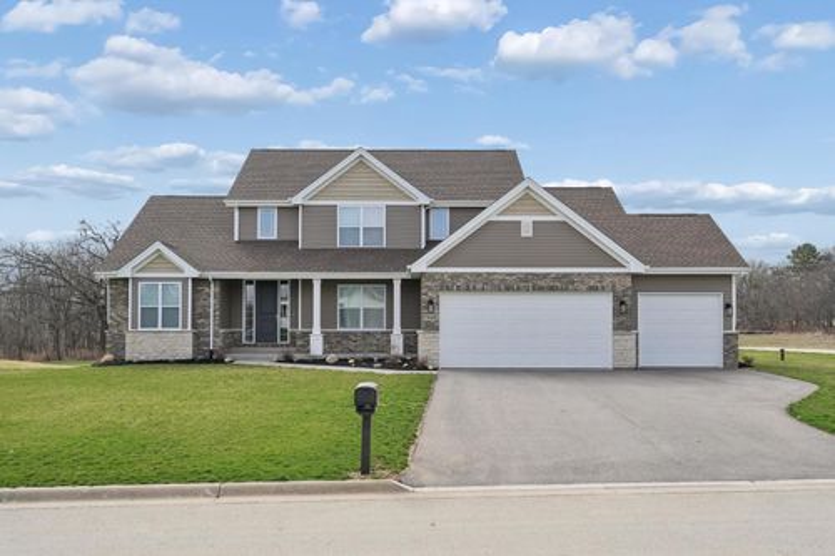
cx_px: 418
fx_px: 811
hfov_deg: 54.5
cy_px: 278
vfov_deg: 37.8
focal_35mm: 35
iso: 400
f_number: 8
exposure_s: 1/1250
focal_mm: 35
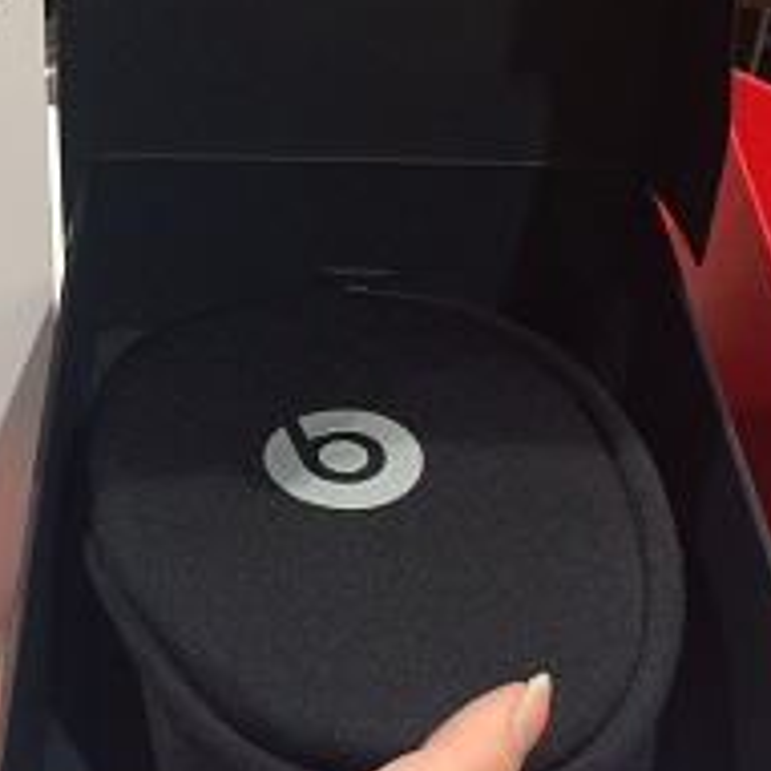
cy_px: 396
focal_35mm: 68
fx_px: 1714
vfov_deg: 25.4
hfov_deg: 25.2
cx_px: 258
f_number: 2.2
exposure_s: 1/30
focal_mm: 4.12
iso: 64
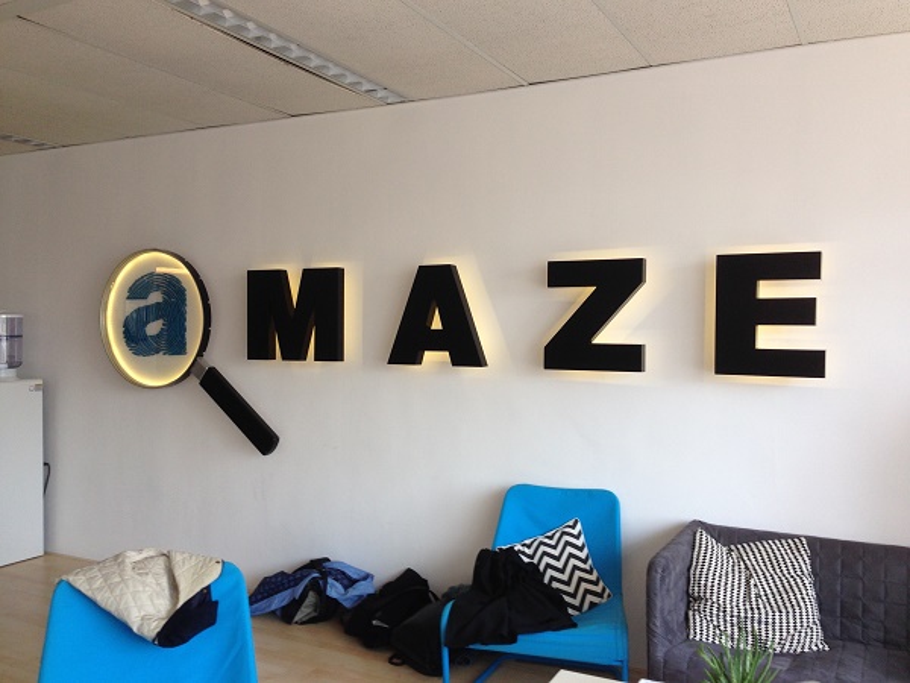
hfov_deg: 55.4
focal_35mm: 33
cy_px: 342
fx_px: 868
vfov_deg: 42.9
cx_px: 455
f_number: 2.4
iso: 50
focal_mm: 4.12
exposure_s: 1/40
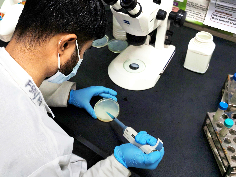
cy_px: 66
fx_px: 252
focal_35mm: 37
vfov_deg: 38.4
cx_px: 105
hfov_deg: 50.0
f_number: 1.95
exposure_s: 1/100
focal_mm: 5.52
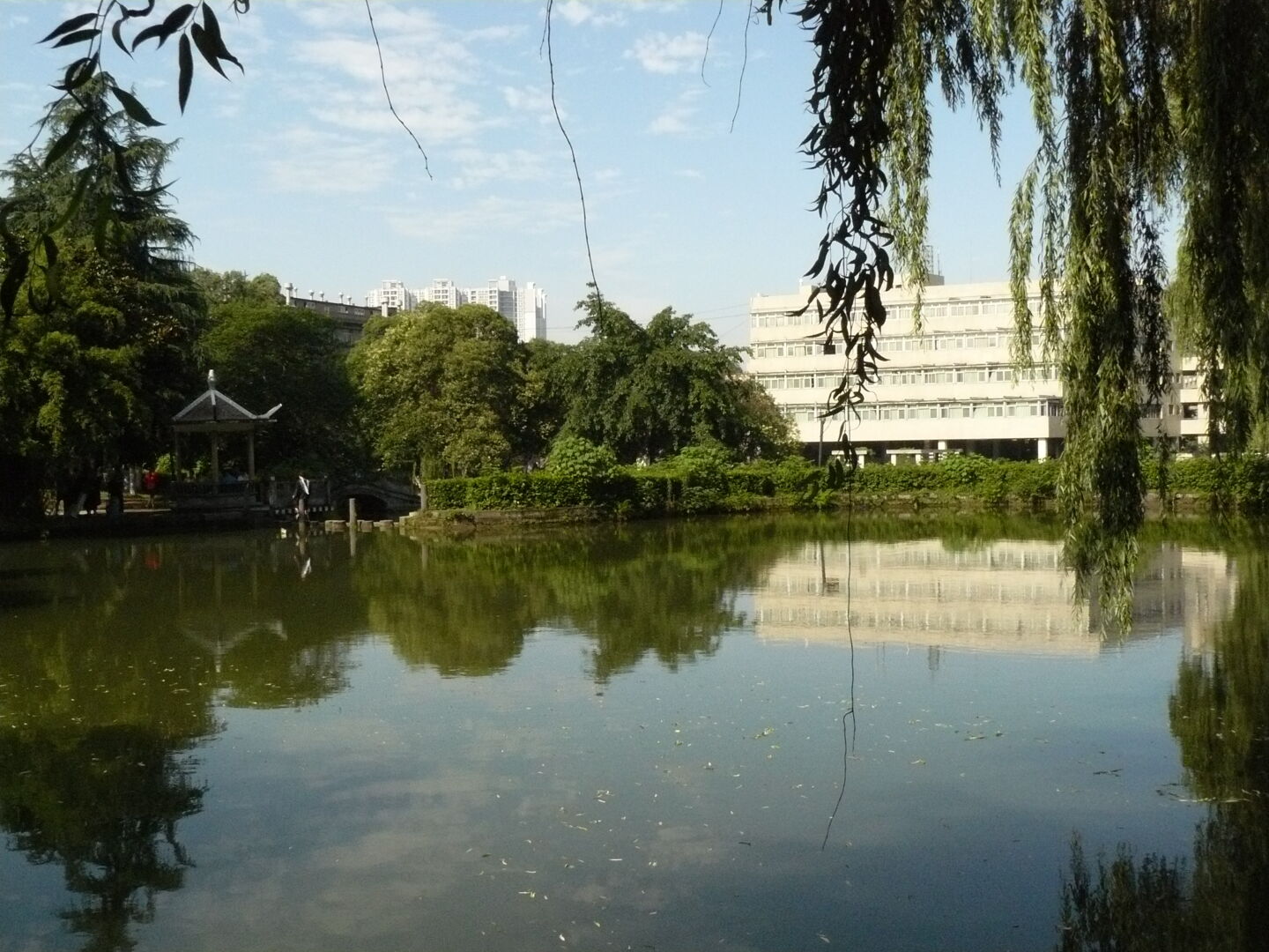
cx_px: 634
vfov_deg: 39.7
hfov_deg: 51.4
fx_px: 1320
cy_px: 476
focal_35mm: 36
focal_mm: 6
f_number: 8
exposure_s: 1/500
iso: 400
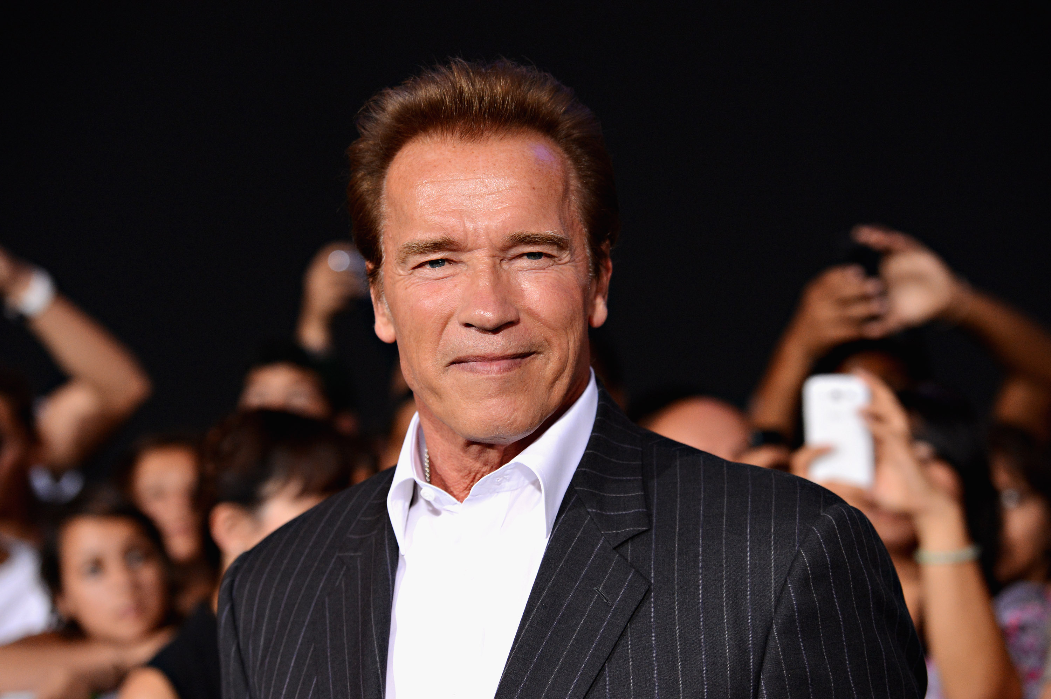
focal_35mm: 112
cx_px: 526
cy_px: 350
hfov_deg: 18.3
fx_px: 3268
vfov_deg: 12.2
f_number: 4
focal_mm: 112
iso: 3200
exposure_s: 1/800
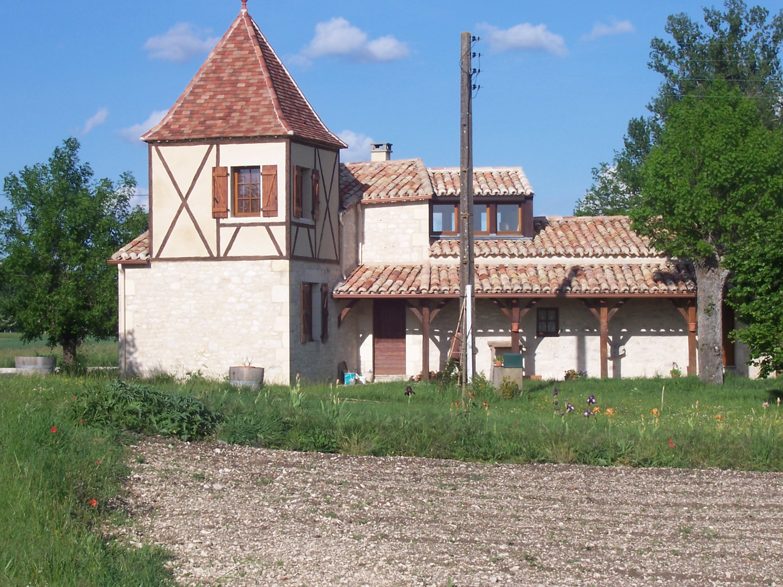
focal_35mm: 102
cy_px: 294
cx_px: 392
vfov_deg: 14.5
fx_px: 2307
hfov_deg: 19.3
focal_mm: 16.8
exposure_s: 1/250
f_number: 9.5
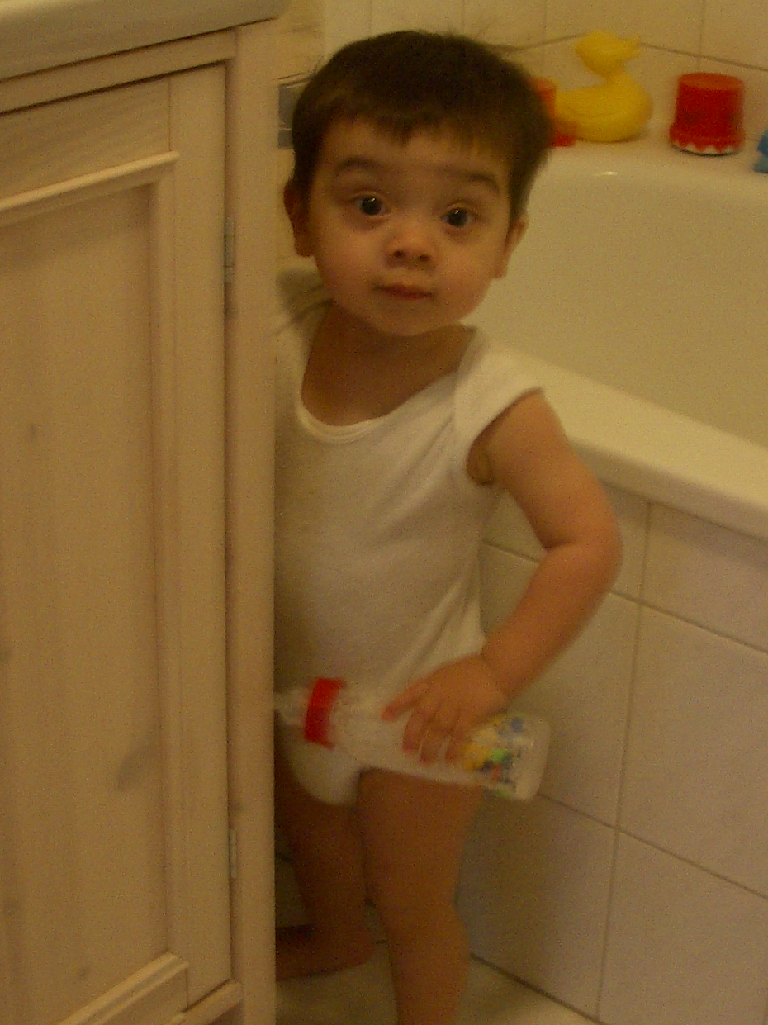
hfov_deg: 22.5
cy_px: 529
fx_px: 1924
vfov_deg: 29.8
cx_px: 505
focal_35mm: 65
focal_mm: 5.8
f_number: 2.6
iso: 100
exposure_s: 1/8
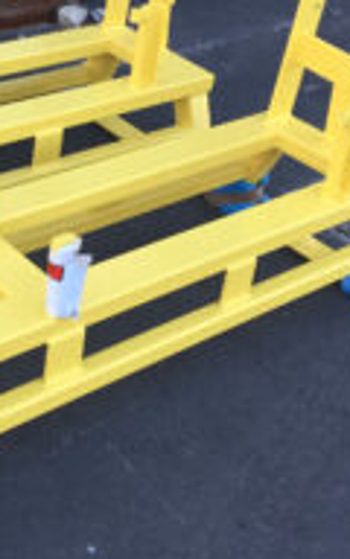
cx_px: 18
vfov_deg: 31.9
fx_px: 977
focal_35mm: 64
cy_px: 239
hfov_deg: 19.8
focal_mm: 4.15
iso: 50
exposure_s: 1/33
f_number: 2.2
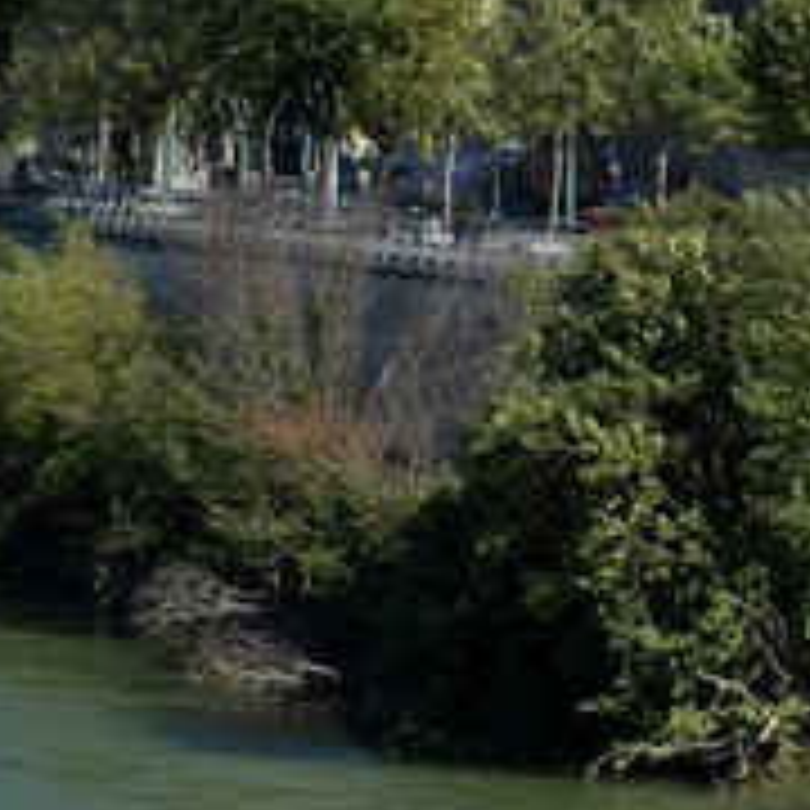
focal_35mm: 264
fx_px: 6989
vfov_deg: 6.5
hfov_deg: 6.6
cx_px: 382
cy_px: -495
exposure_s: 1/250
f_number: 10
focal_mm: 35
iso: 100
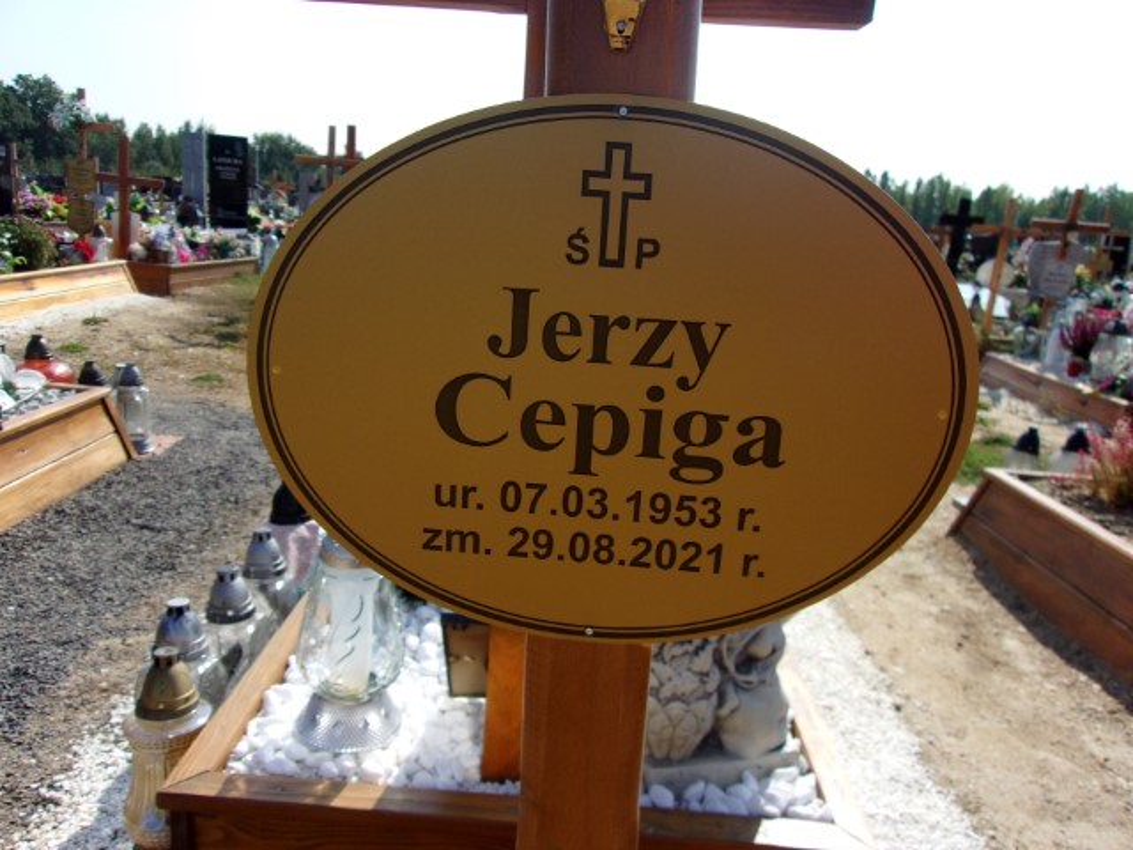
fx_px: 884
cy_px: 425
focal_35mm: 27
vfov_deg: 51.4
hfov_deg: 65.3
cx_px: 566
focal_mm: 4.9
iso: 80
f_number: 10.4
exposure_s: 1/105
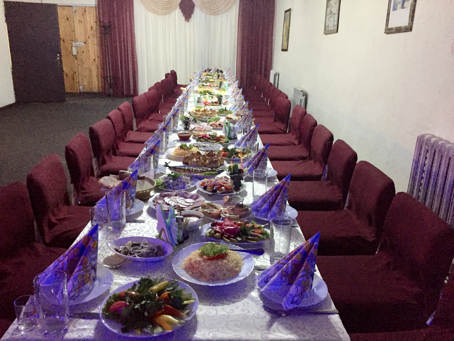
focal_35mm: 29
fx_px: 380
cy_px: 170
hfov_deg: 61.7
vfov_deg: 48.2
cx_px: 227
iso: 400
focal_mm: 4.15
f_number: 2.2
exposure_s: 1/17
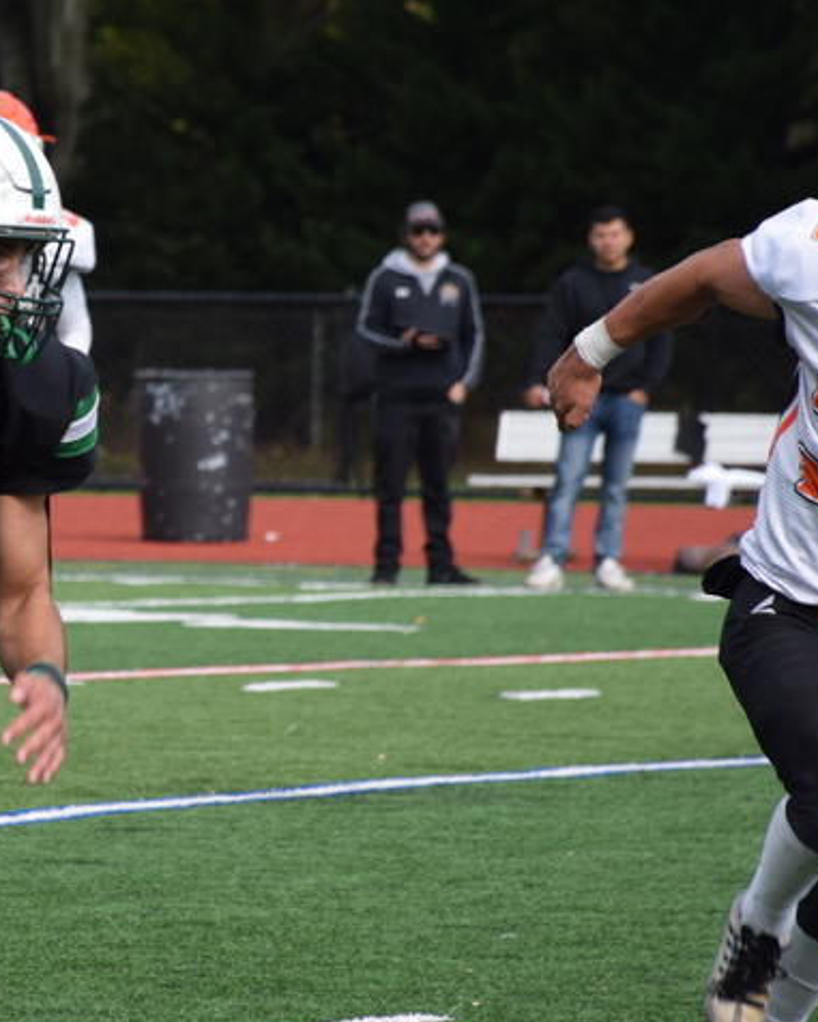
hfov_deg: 3.6
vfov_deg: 4.6
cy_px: 422
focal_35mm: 424
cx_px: -9
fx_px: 12827
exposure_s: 1/500
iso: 250
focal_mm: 140
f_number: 5.6
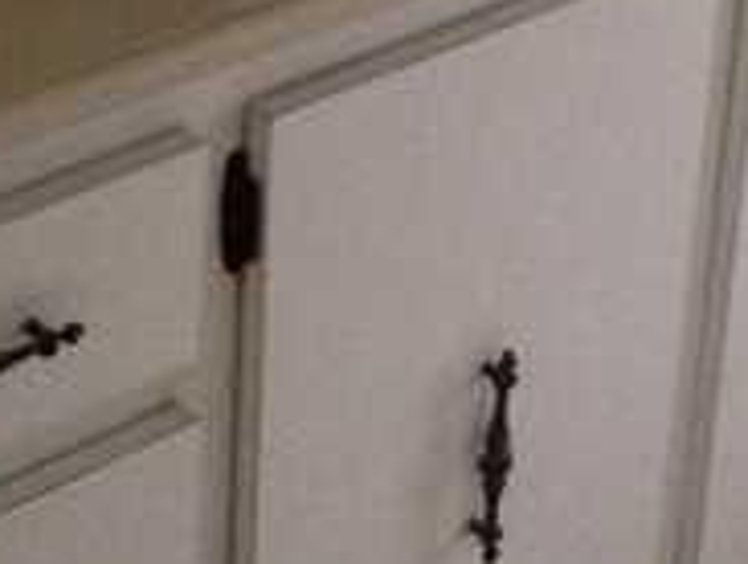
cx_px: 405
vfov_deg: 10.1
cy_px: -184
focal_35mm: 144
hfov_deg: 13.7
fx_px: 3118
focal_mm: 4.12
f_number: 2.4
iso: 640
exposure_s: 1/15
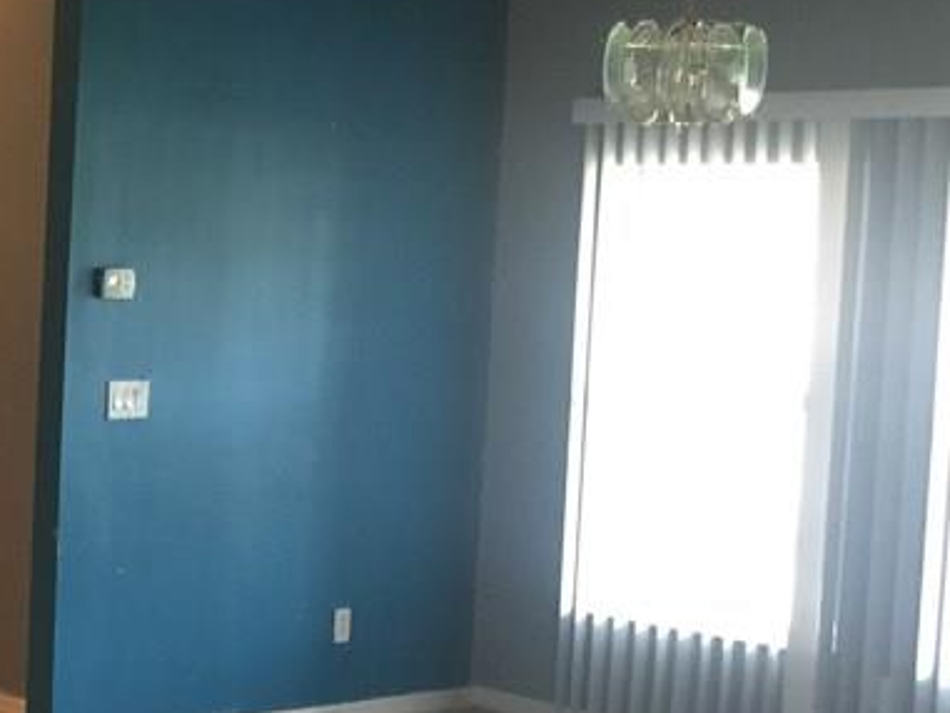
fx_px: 2141
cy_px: 401
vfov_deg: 18.9
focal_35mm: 78
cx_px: -207
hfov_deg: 22.9
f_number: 2.2
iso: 100
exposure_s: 1/10
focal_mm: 4.15
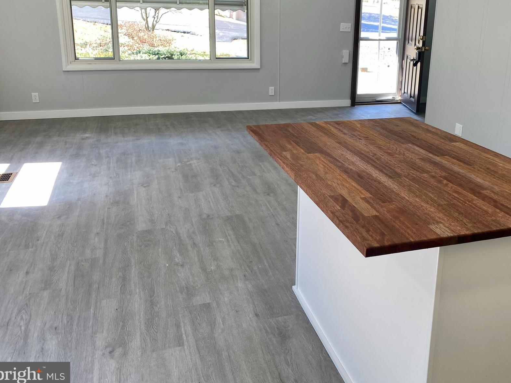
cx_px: 323
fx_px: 502
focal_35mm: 34
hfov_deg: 53.3
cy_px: 138
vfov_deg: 41.4
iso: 40
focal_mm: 4.25
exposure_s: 1/120
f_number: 1.8
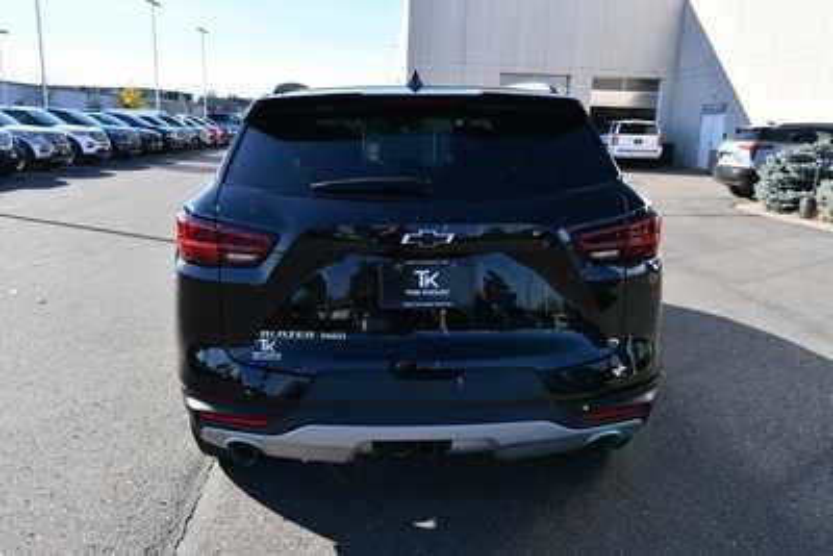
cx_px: 416
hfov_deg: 61.9
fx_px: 694
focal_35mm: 30
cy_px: 278
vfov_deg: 43.6
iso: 200
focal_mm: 20
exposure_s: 1/250
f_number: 8
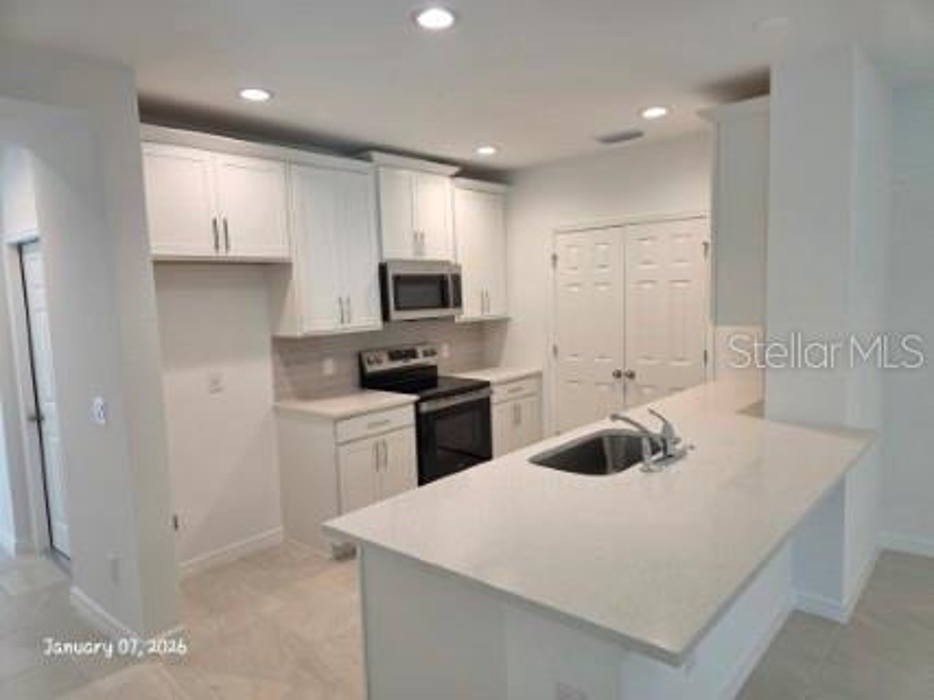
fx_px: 620
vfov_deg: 58.9
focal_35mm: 23
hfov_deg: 73.9
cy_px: 350
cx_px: 467
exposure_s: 1/120
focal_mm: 6.3
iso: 80
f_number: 1.7
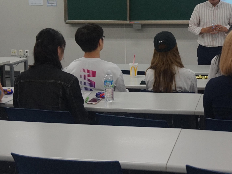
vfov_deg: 21.5
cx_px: 145
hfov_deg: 28.5
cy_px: 51
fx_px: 456
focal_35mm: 68
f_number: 4
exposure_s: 1/160
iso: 500
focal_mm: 20
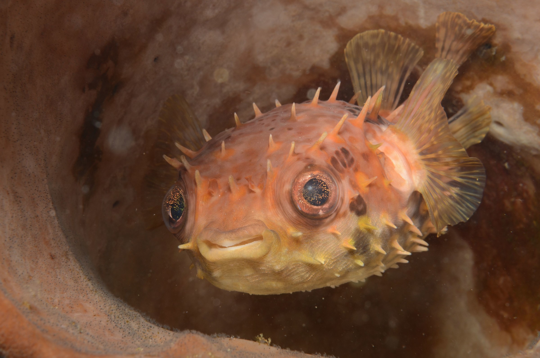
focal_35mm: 90
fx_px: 1347
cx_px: 270
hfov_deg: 22.7
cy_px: 179
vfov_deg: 15.1
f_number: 16
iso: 100
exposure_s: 1/250
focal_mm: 60
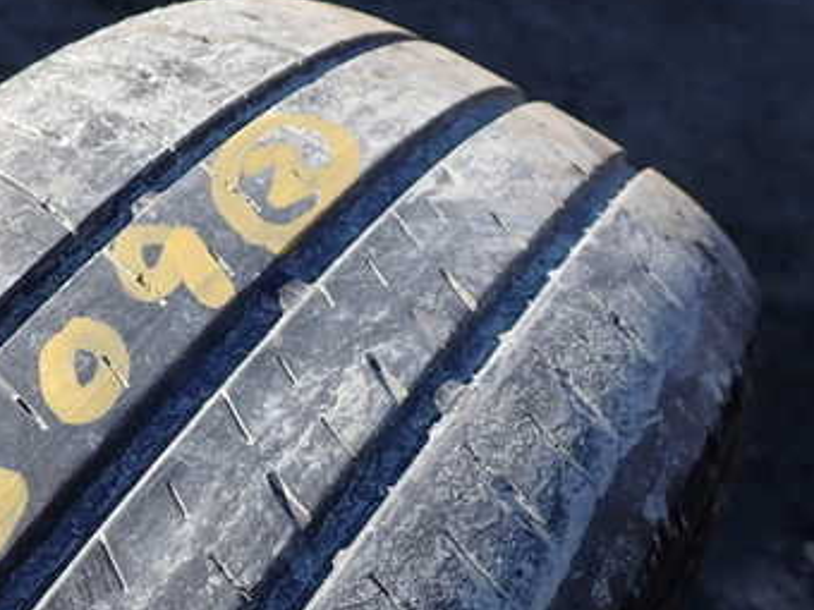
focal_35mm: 53
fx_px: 1246
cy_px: 486
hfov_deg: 34.6
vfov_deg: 27.0
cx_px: 120
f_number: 3.2
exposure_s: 1/500
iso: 100
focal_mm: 5.4
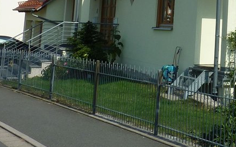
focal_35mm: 73
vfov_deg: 16.9
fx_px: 469
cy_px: -36
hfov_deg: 25.8
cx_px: 271
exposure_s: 1/400
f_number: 5.6
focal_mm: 4.1
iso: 80
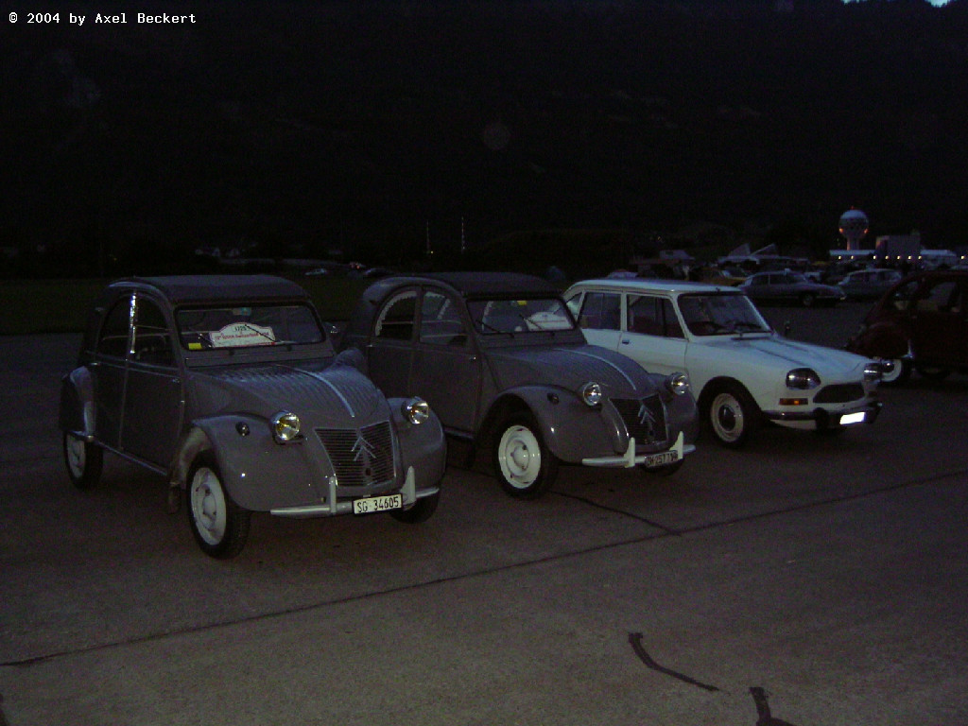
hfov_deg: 51.4
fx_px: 1007
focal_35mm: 36
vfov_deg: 39.7
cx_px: 484
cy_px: 363
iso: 200
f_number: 2.8
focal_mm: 5.6
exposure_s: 1/30
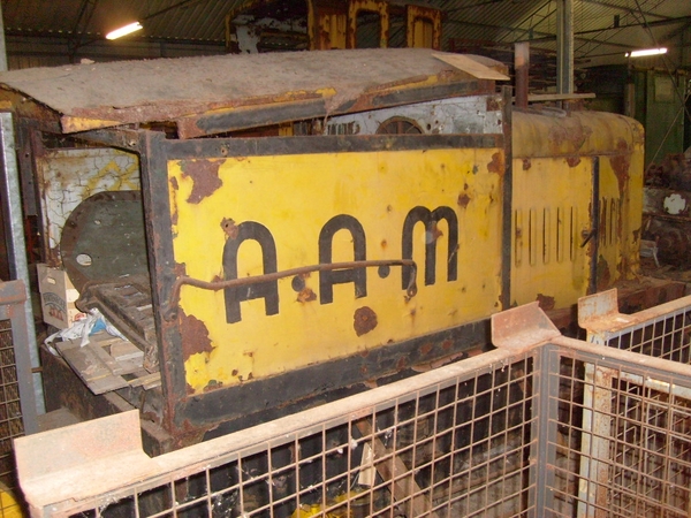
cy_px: 259
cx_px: 346
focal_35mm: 35
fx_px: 699
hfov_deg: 52.6
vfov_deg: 40.7
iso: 160
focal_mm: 5.8
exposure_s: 1/45
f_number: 2.8
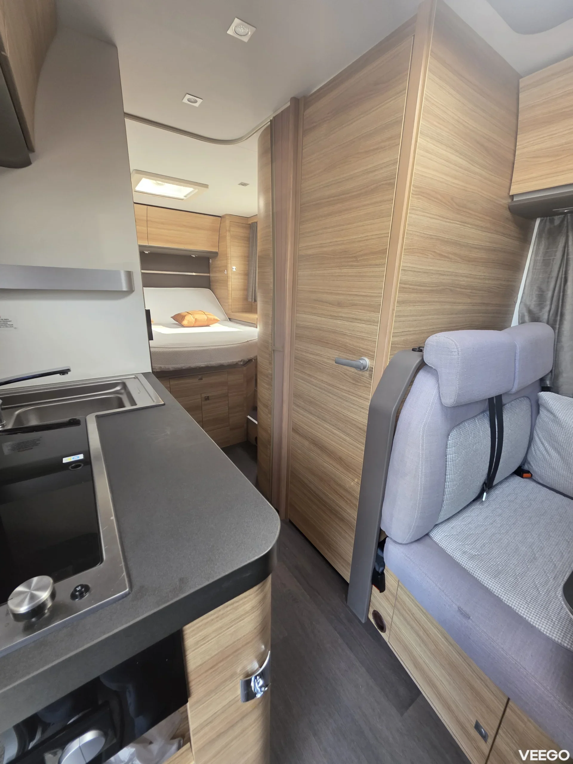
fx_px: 287
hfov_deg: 89.9
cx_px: 286
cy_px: 382
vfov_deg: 106.2
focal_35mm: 13
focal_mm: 2.2
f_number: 1.9
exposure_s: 1/100
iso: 125
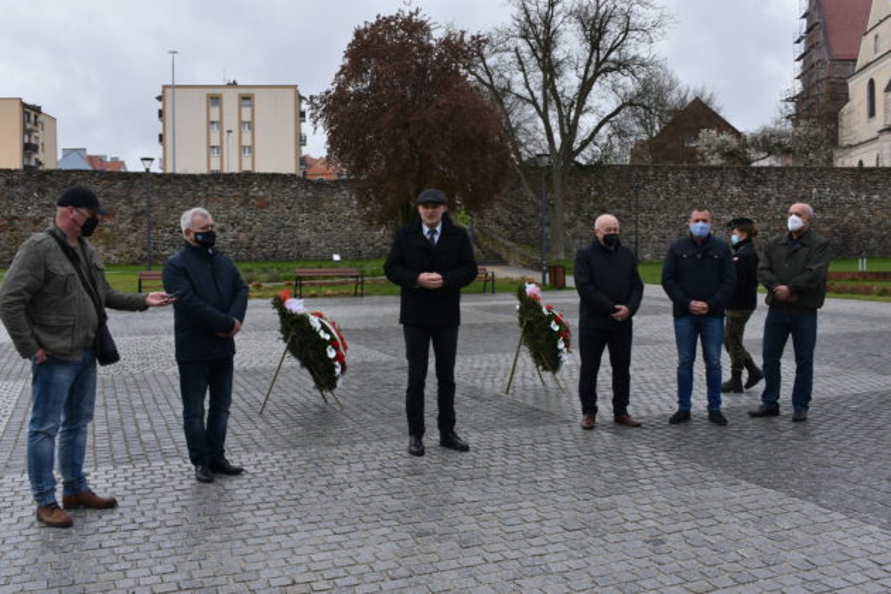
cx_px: 446
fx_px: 854
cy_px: 297
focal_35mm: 34
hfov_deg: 55.1
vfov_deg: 38.4
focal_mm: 23
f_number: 8
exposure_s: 1/500
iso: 320
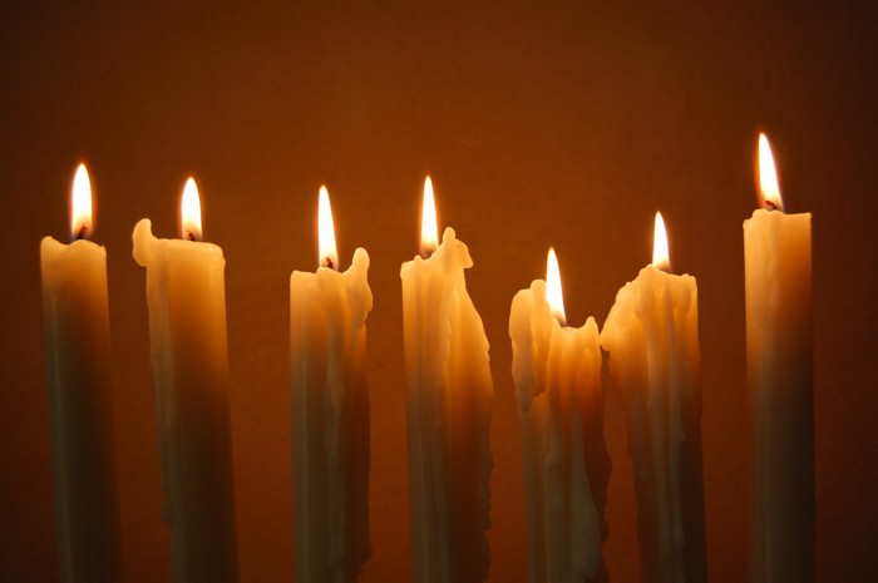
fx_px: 877
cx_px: 439
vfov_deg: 36.8
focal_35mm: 36
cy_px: 292
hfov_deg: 53.2
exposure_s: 1/80
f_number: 4.5
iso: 400
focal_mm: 24
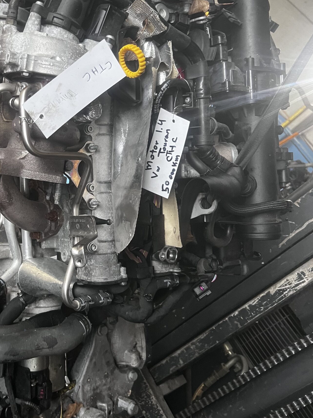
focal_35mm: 39
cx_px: 82
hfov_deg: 36.0
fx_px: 470
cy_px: 183
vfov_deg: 47.8
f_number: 1.5
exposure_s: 1/33
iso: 400
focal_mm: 5.7
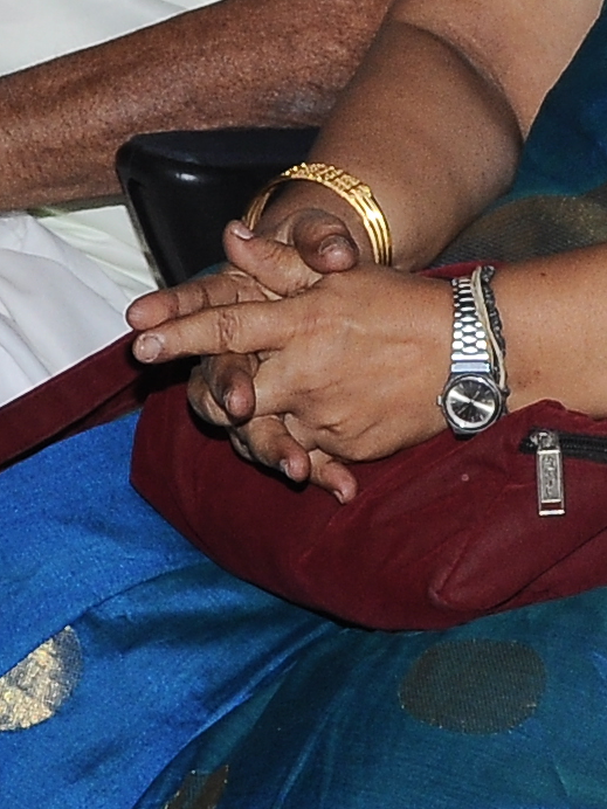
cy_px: 124
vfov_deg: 8.5
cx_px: 572
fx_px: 5424
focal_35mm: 232
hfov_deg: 6.4
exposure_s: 1/80
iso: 320
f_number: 7.1
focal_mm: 26
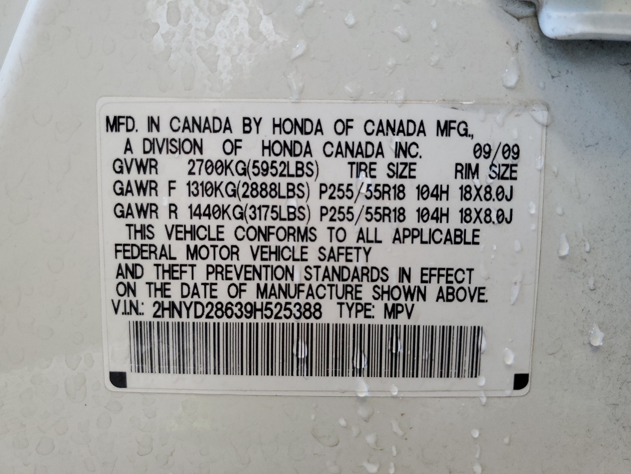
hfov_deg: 67.3
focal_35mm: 26
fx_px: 474
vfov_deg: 53.1
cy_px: 237
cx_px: 316
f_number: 1.5
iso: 177
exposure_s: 1/60.2
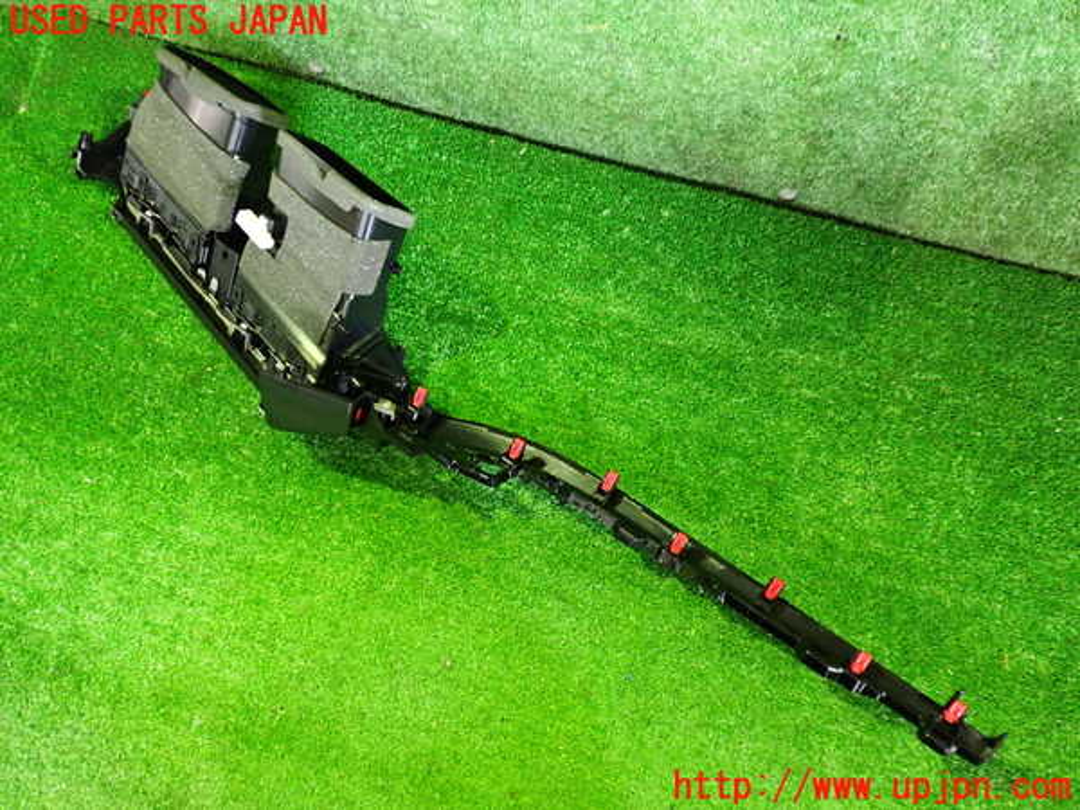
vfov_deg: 46.8
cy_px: 405
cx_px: 540
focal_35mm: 30
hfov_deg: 60.0
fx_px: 936
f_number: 2.3
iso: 800
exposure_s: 1/25
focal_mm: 5.4
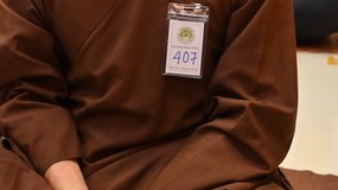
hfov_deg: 19.4
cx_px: 106
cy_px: -18
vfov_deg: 10.9
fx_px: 985
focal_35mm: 110
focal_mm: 46
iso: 1250
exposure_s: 1/80
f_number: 4.5
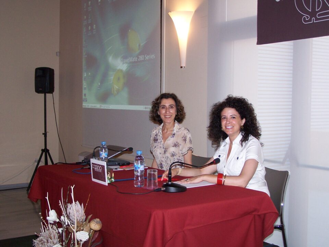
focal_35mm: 51
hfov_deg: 37.5
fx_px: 485
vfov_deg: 28.6
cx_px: 164
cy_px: 124
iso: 140
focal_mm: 8.5
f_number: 3
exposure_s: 1/60
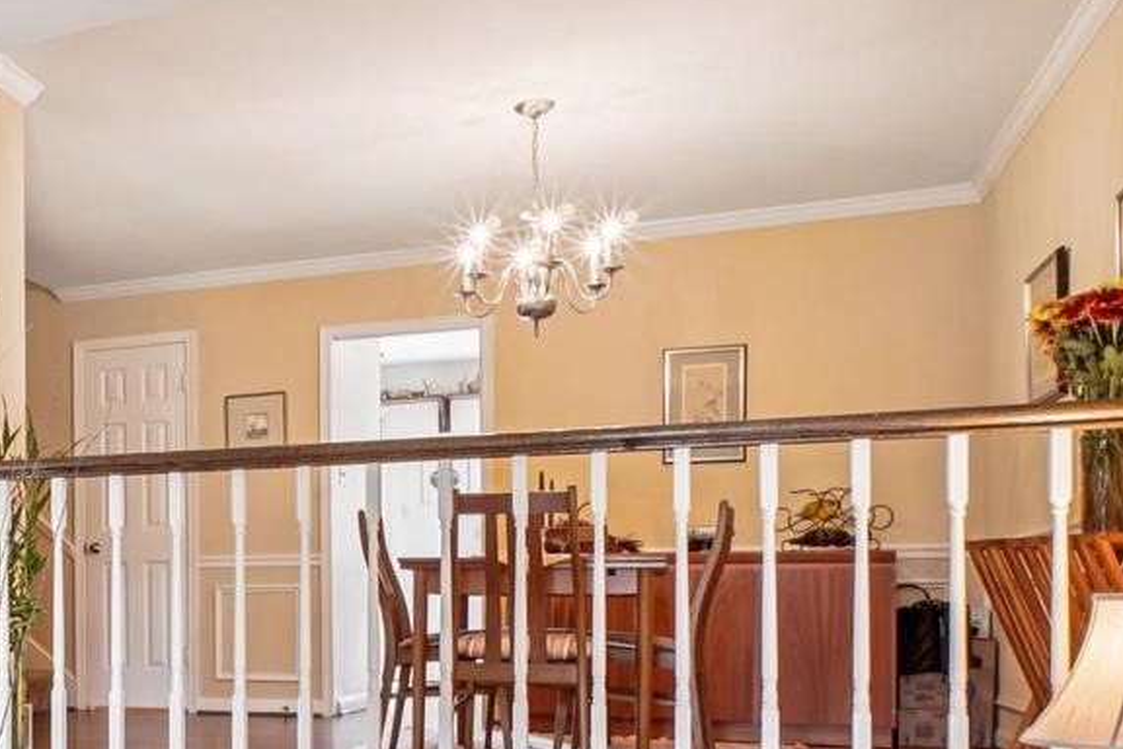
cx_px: 18
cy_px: 612
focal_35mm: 41
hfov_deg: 41.4
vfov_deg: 31.5
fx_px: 1287
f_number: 8
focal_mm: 11
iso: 500
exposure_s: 1/8
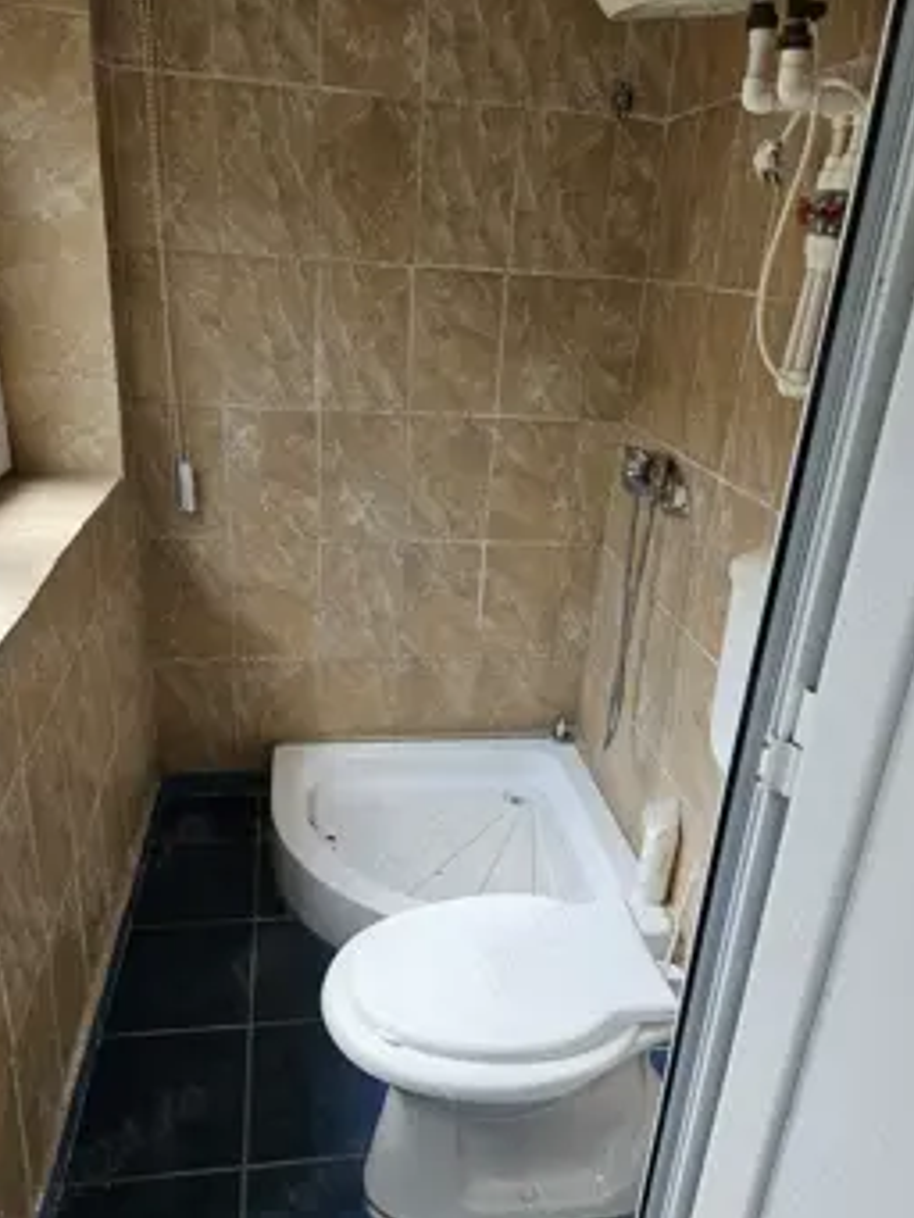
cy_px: 682
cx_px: 468
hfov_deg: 51.4
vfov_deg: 65.1
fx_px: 950
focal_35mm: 27
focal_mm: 5.4
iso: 64
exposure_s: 1/190
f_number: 1.8
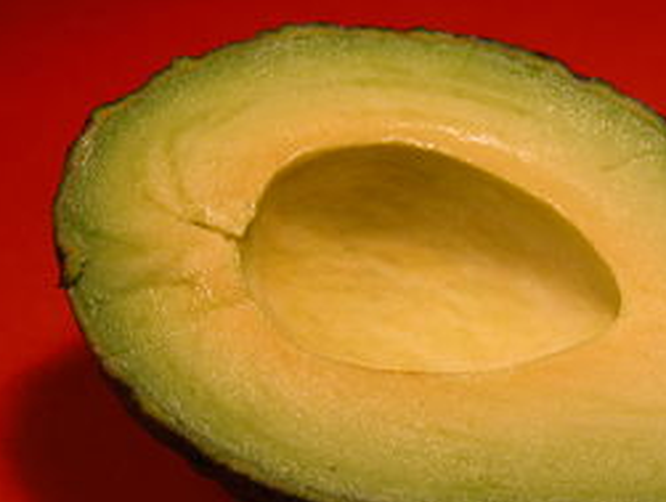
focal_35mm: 105
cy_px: 327
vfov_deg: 14.1
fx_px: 2023
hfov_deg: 18.6
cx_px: 488
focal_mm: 16.8
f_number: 3.6
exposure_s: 1/141
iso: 100
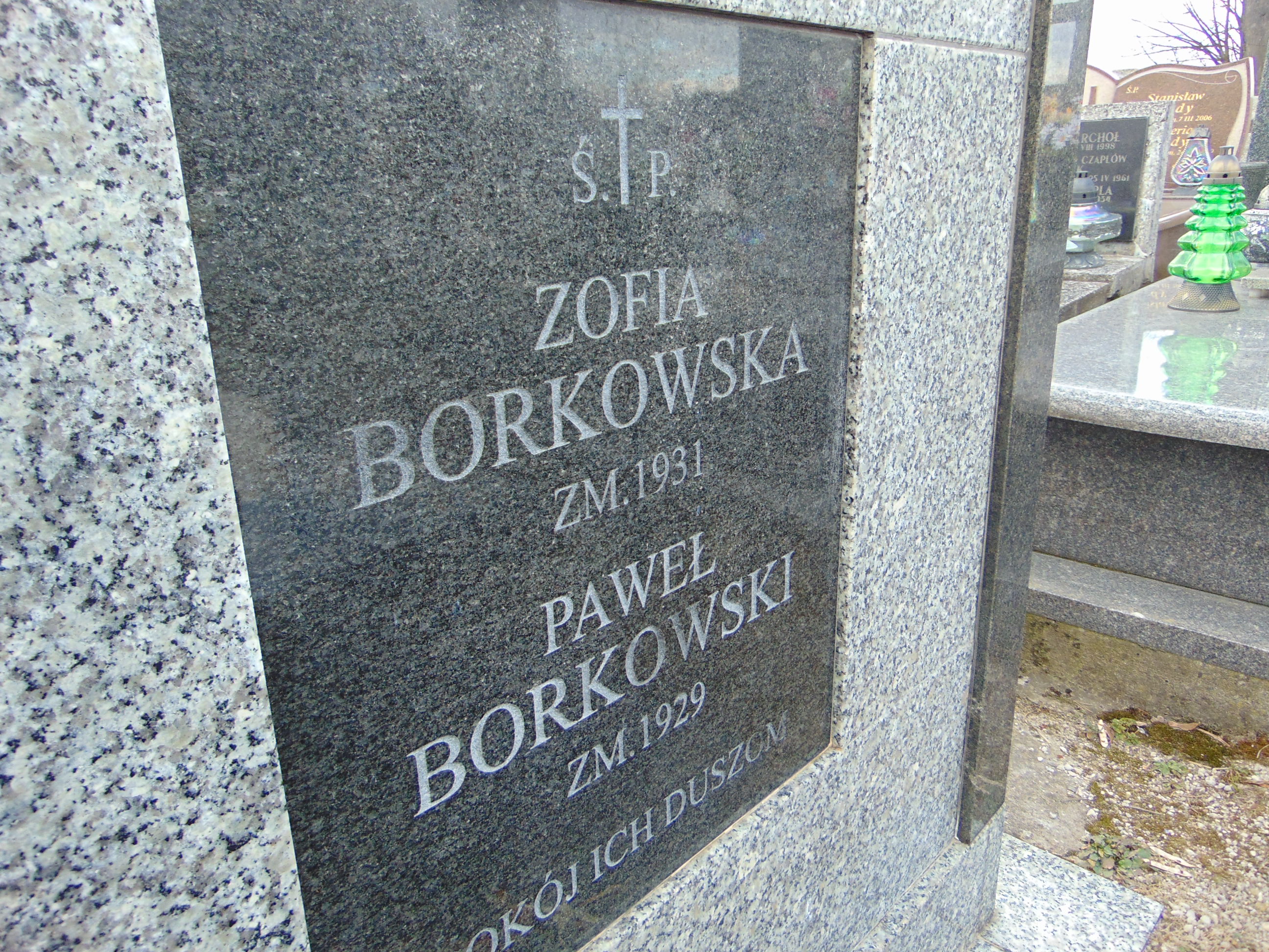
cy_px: 476
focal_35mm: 25
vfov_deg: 54.9
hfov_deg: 69.4
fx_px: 916
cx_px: 634
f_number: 3
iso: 80
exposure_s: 1/100
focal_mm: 4.5
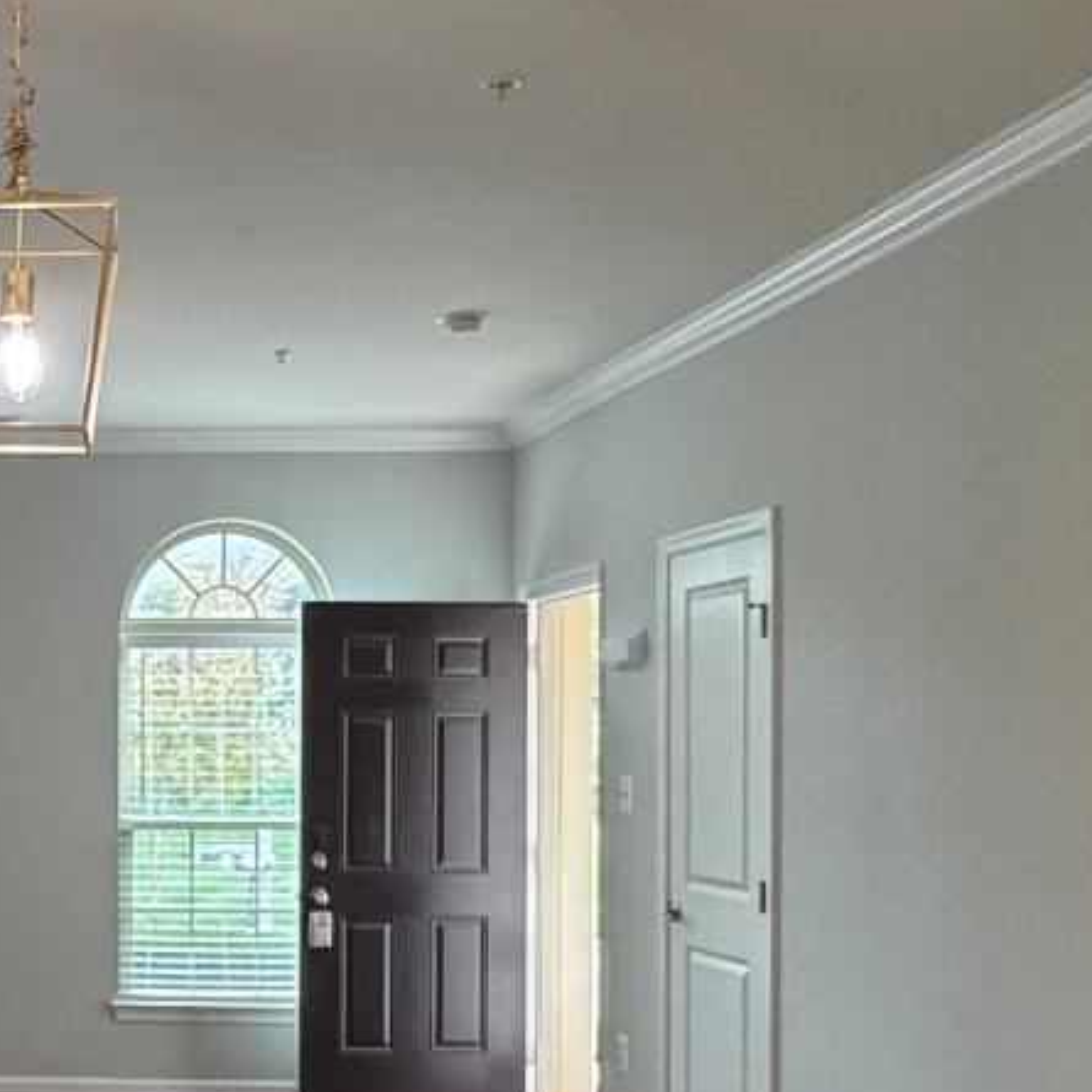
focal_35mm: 57
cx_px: -177
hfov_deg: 27.0
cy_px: 736
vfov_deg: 29.8
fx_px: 2034
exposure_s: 1/120
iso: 200
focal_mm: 2.22
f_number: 2.2
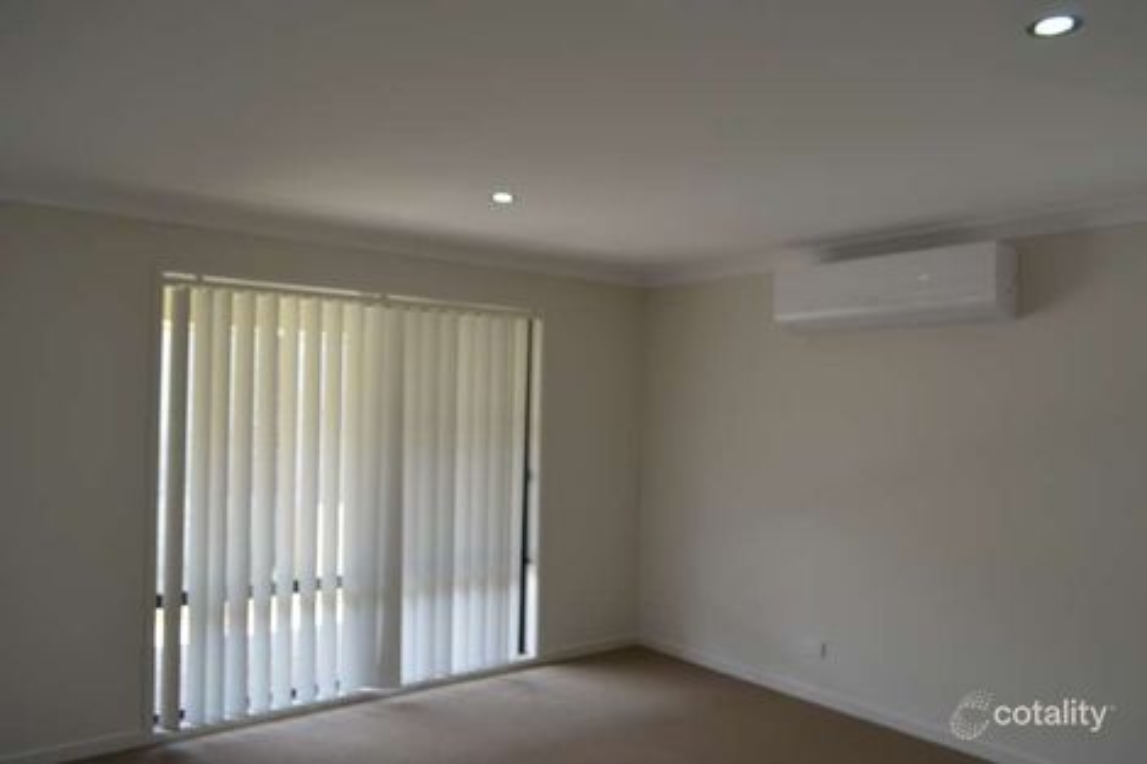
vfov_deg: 47.9
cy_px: 382
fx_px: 860
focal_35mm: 27
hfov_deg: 67.4
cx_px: 574
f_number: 5.6
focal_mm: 18
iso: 320
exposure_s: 1/125
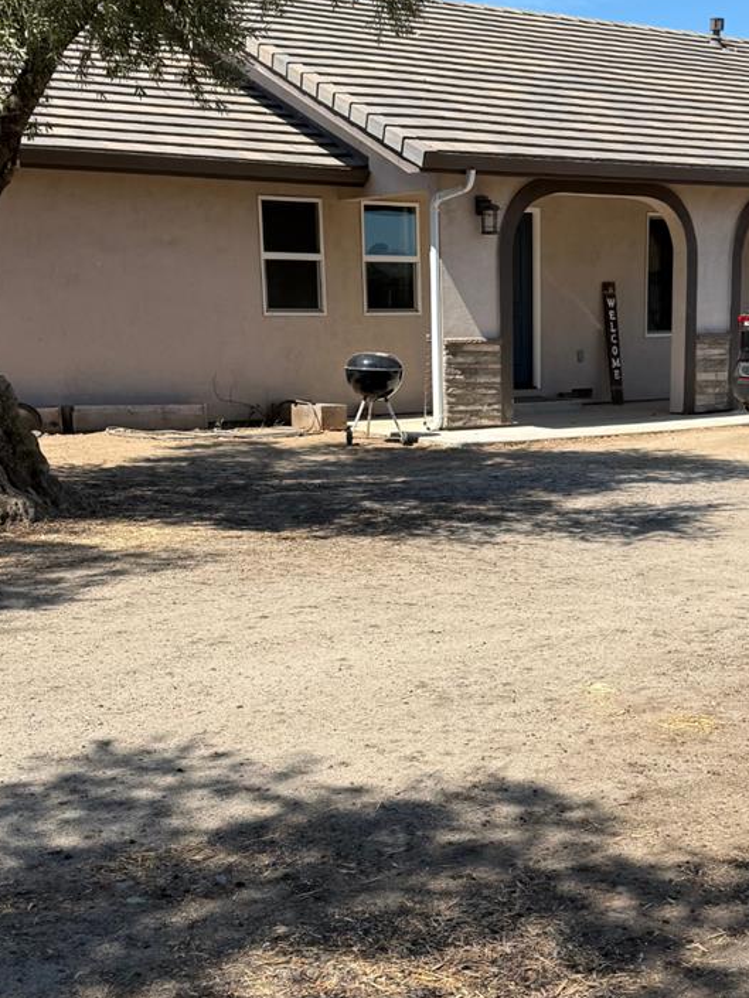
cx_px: 515
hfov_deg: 28.3
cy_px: 638
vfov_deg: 37.2
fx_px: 1471
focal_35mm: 51
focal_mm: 6.76
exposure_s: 1/3145
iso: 80
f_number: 1.78
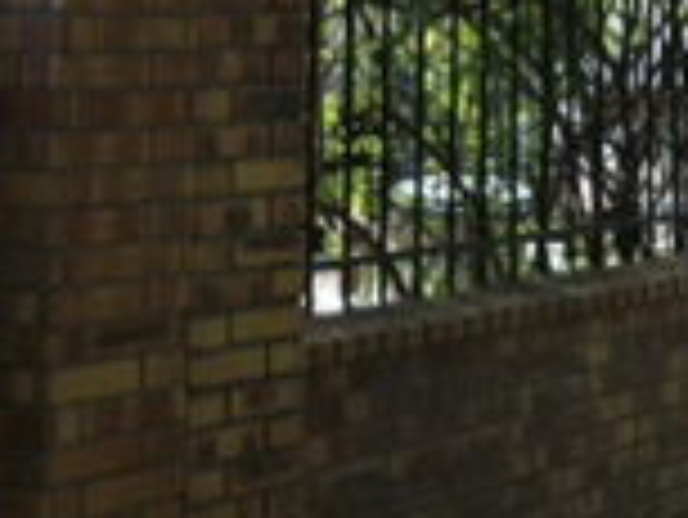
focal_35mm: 146
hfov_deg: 12.9
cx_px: 967
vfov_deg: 9.9
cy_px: -203
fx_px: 2904
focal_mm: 3.85
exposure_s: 1/151
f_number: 2.8
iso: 80
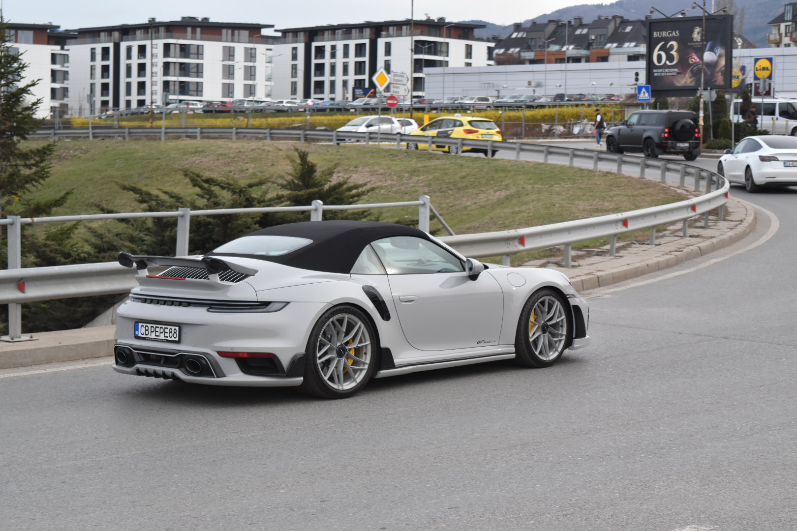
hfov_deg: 24.6
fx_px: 1826
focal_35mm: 82
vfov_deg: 16.6
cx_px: 398
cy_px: 266
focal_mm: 55
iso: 640
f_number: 5.6
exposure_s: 1/1000
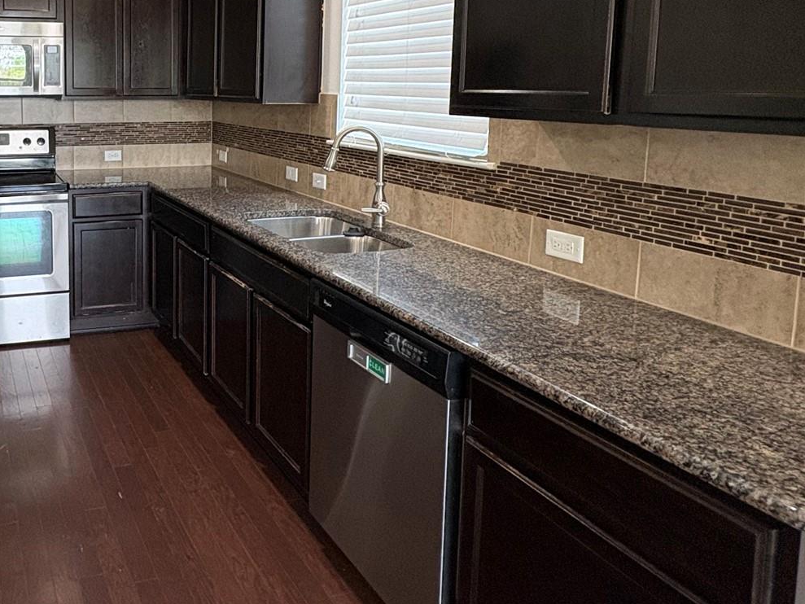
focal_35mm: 29
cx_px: 129
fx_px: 674
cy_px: 151
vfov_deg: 46.5
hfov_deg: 55.9
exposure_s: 1/60
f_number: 2.2
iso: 320
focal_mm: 2.22
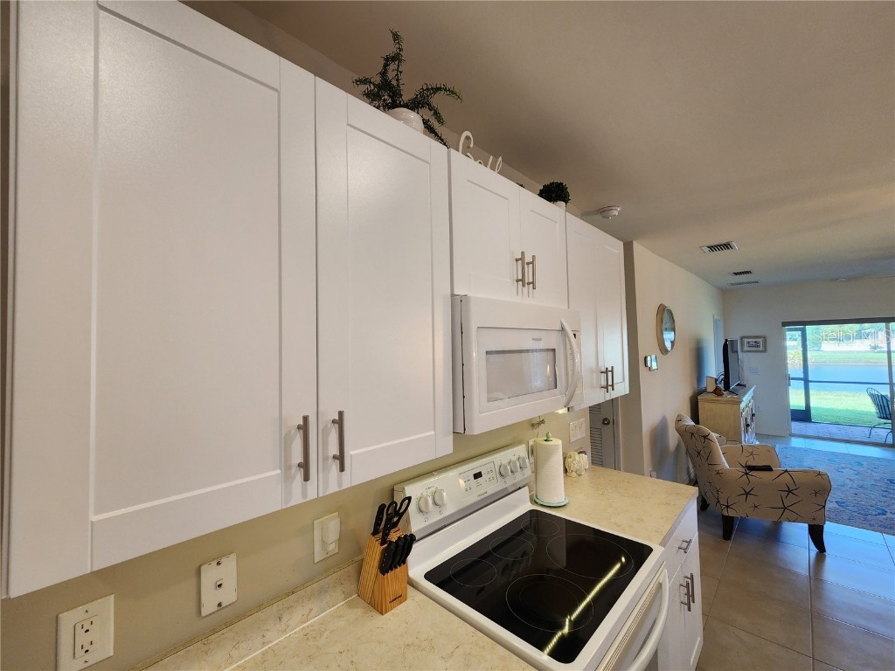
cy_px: 336
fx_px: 336
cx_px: 448
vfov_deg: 89.9
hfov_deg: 106.2
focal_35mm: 13
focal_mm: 2.2
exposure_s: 1/60
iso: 160
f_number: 2.2
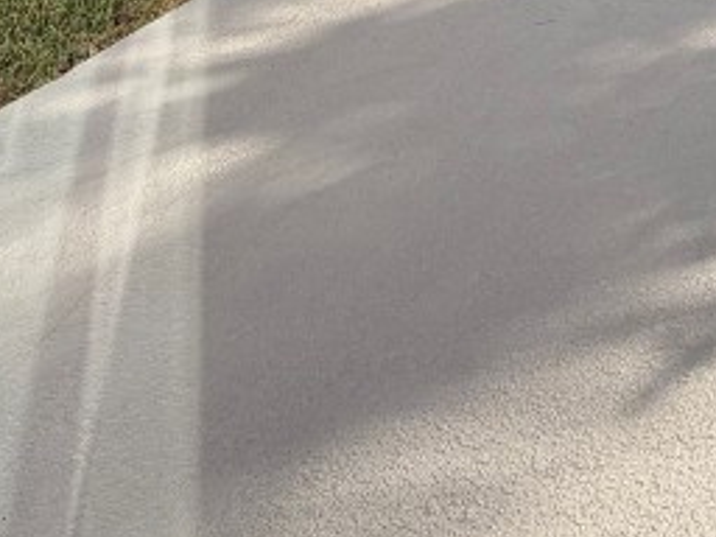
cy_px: -288
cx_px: 727
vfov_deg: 21.5
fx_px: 1158
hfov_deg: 31.6
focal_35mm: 56
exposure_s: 1/864
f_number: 2.2
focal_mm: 2.22
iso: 20
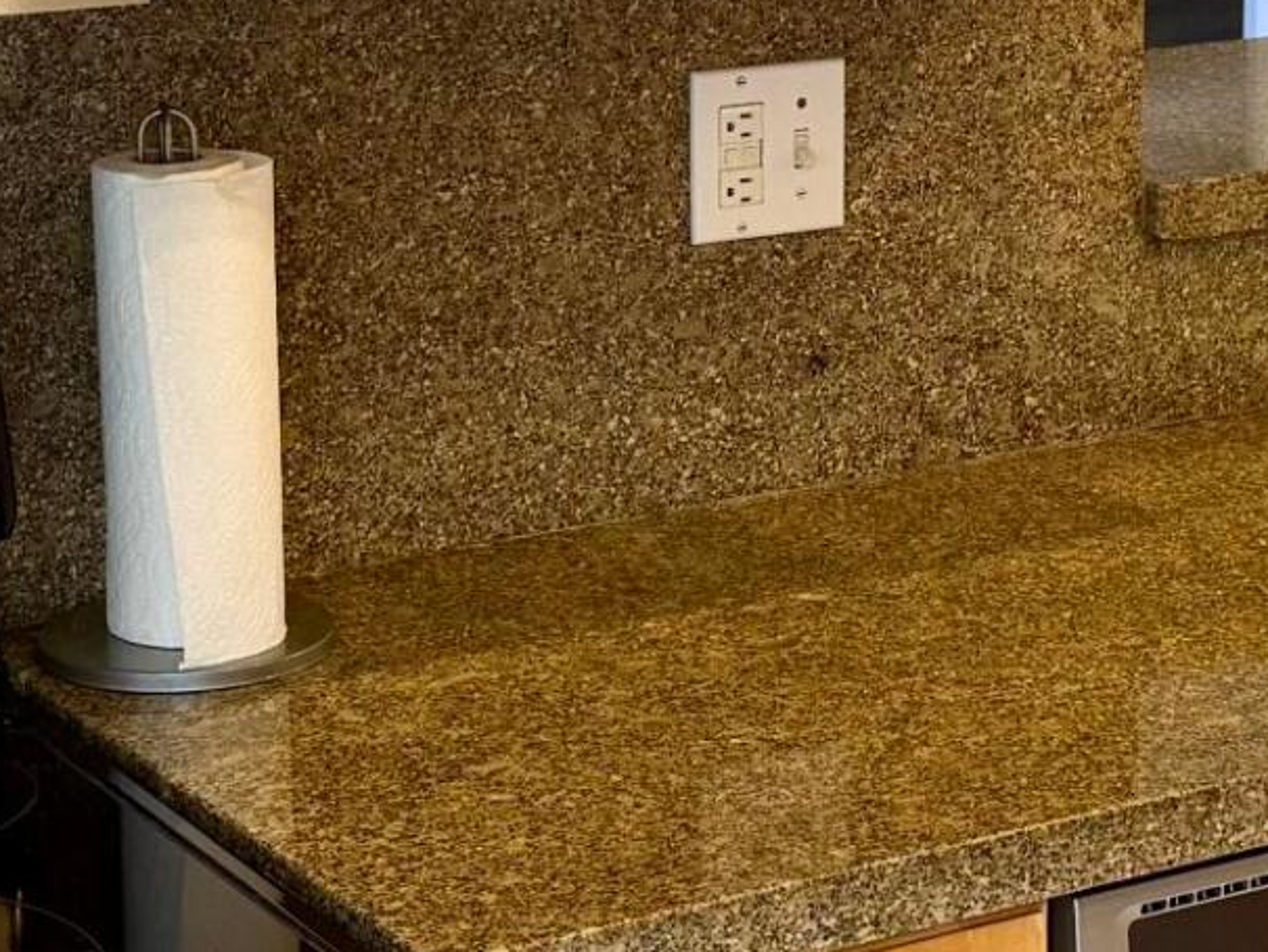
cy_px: 239
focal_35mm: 114
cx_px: 925
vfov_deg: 13.0
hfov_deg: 17.2
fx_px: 4178
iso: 200
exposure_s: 1/60
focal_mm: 6.76
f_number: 1.78
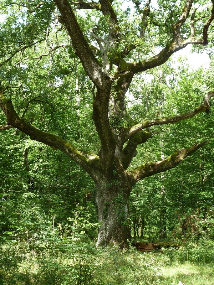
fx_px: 519
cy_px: 142
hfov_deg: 23.3
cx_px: 107
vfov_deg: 30.7
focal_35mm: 63
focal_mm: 10.3
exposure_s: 1/60
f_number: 4
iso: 80
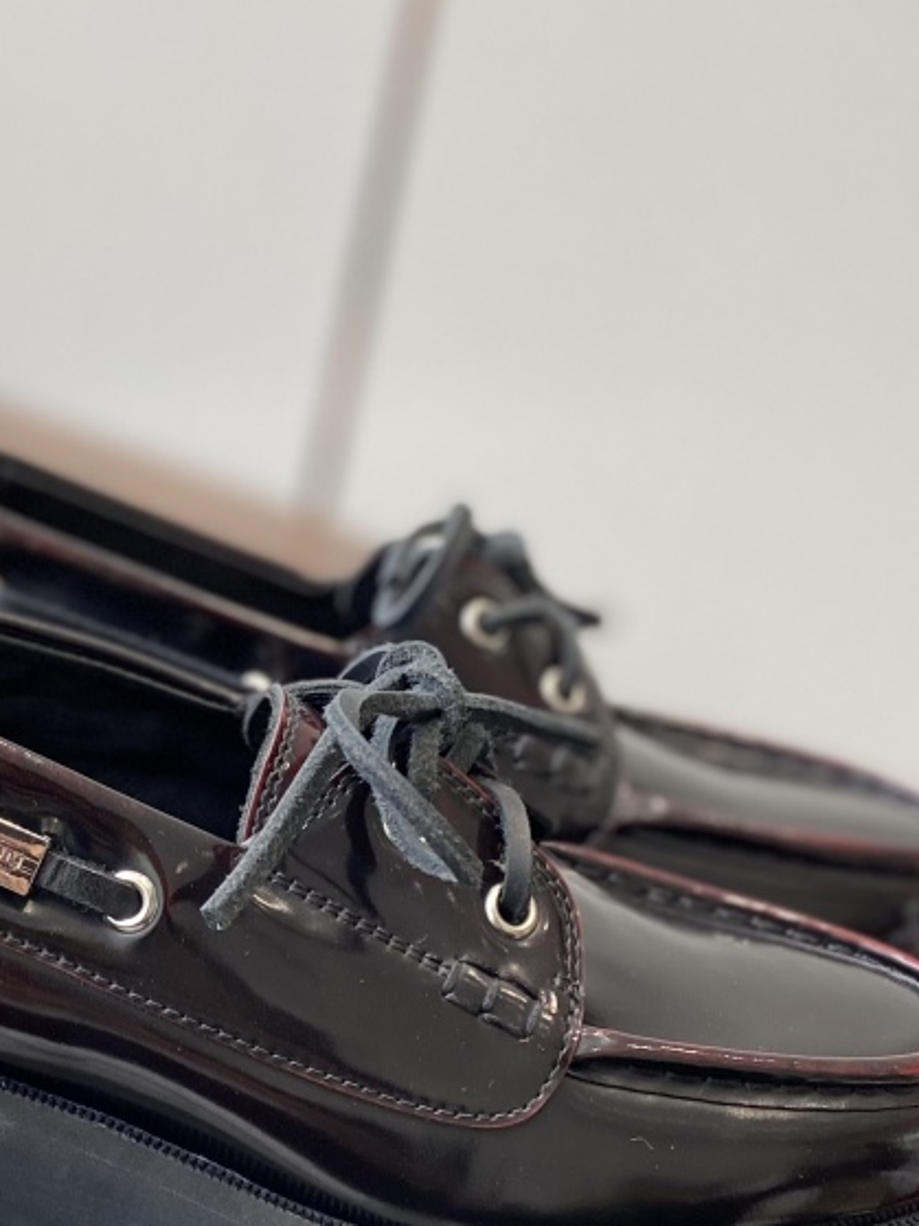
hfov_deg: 21.7
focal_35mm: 67
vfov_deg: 28.6
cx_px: 228
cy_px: 886
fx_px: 2373
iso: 40
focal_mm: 4.25
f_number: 1.8
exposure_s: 1/121
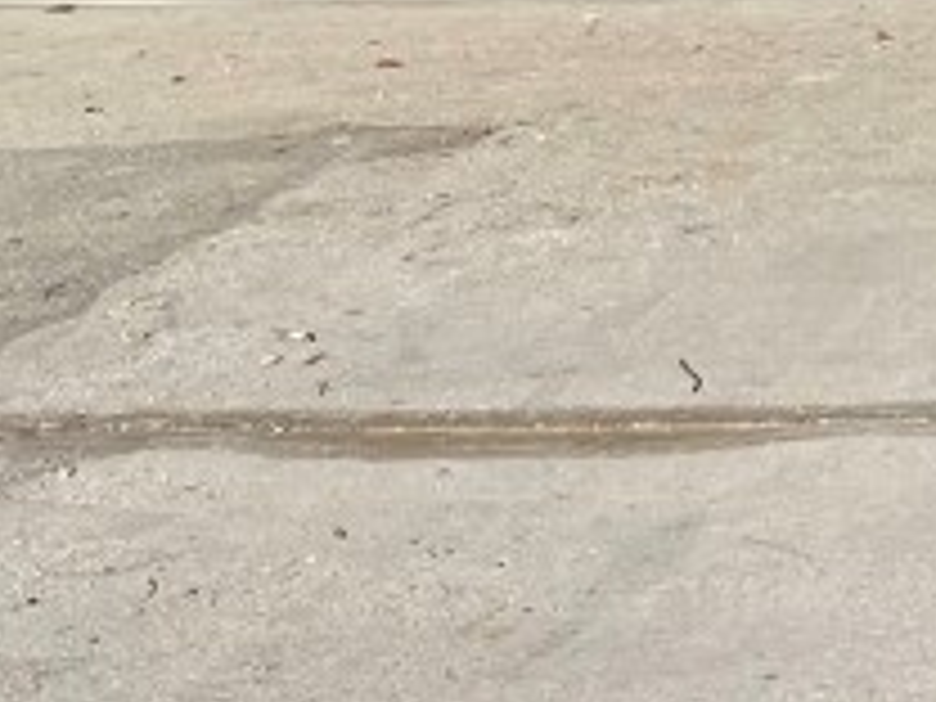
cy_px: -936
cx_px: 2048
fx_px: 3461
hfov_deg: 12.8
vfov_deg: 10.2
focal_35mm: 128
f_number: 1.6
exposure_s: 1/3861
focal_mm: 4.2
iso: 32
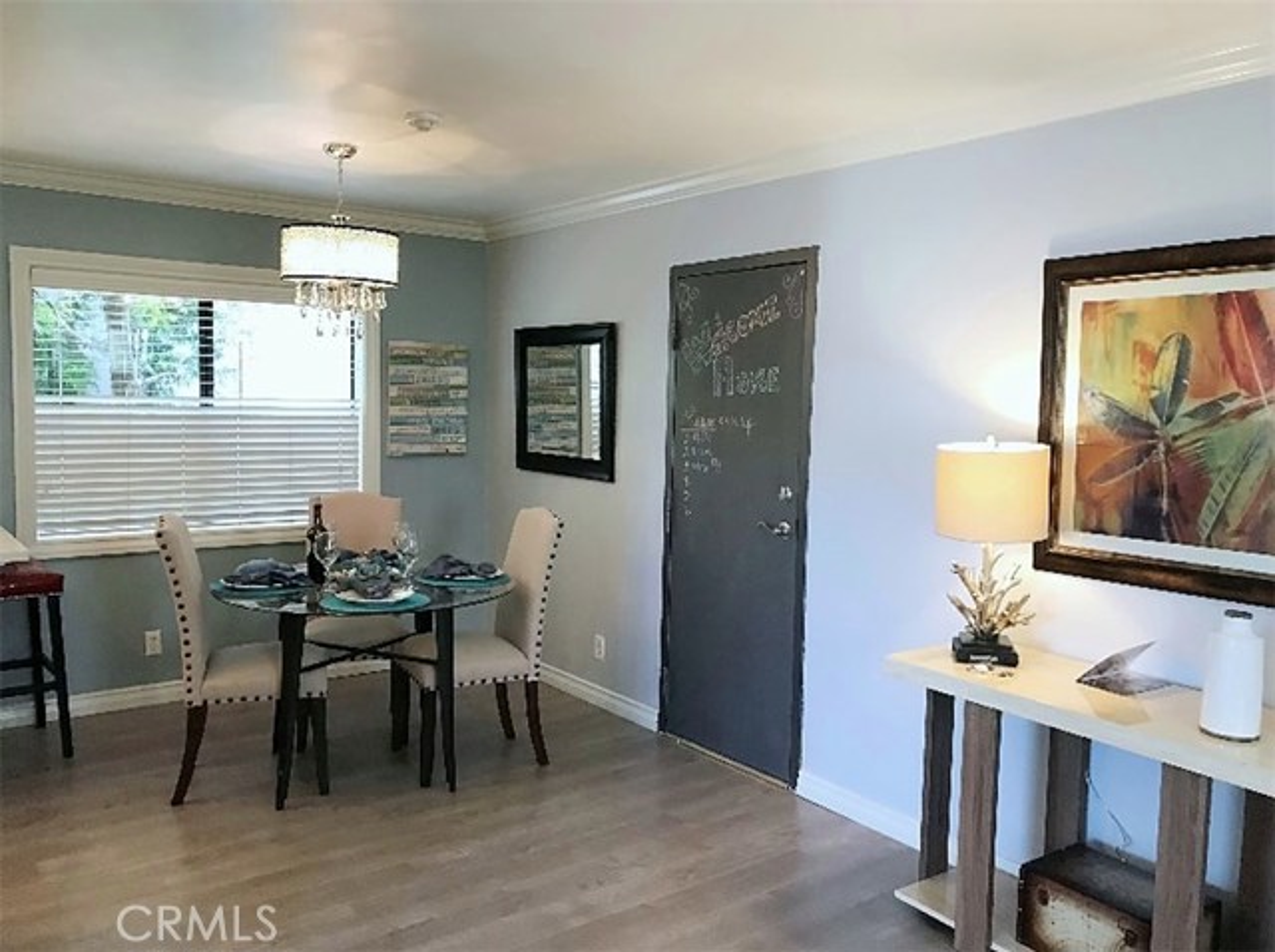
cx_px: 638
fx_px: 1030
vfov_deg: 49.6
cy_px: 476
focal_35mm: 28
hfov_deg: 63.5
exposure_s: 1/20
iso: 40
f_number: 1.8
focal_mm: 3.99
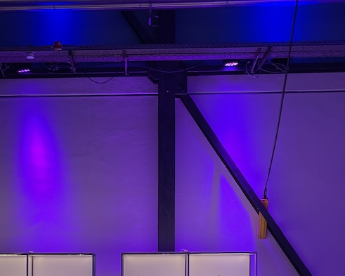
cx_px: 105
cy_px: 272
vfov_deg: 23.6
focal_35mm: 62
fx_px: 633
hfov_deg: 30.2
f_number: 1.6
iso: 100
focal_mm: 5.1
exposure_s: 1/115
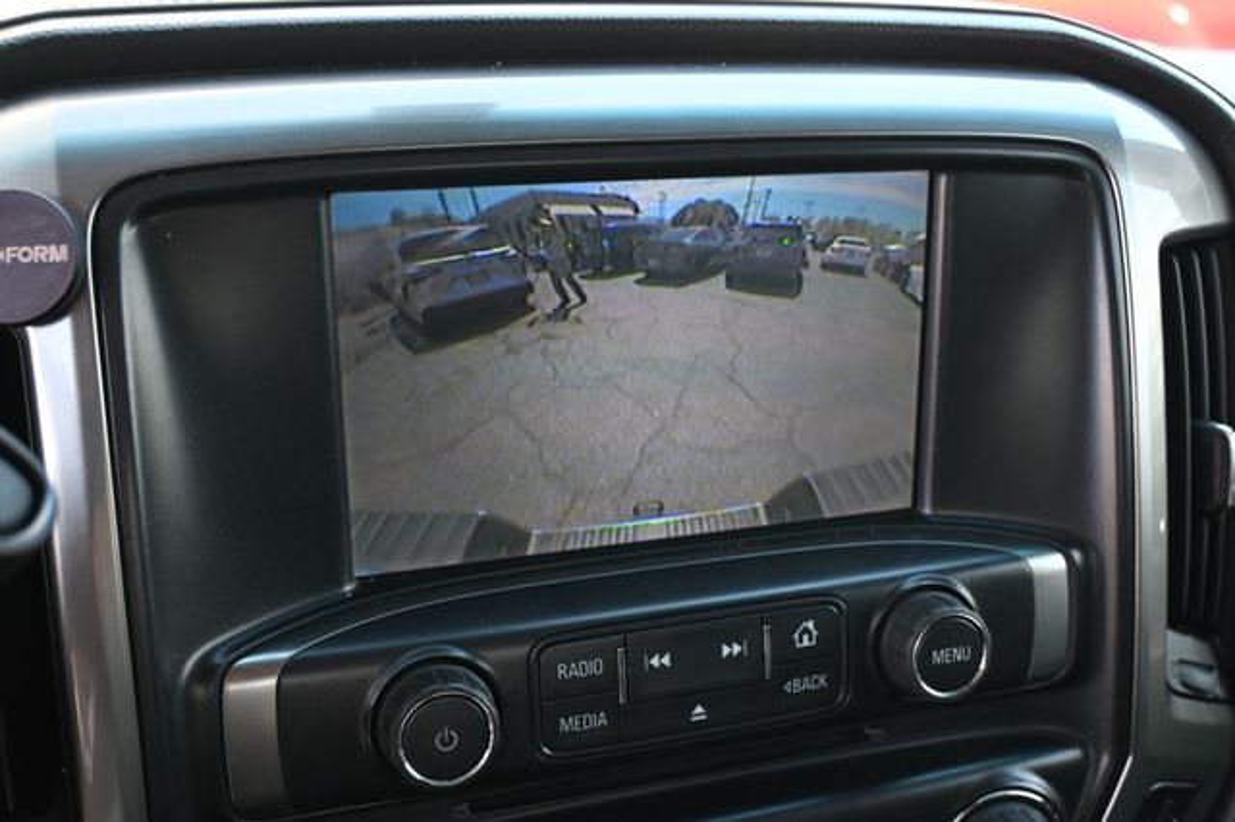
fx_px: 1260
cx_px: 618
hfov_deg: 52.2
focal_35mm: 37
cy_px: 411
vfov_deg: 36.1
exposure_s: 1/125
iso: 640
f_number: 4.2
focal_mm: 24.5
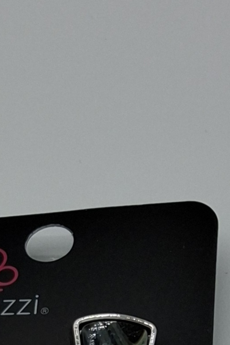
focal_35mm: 101
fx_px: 967
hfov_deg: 13.5
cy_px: 508
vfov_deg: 18.1
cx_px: 52
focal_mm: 3.08
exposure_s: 1/385
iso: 50
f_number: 2
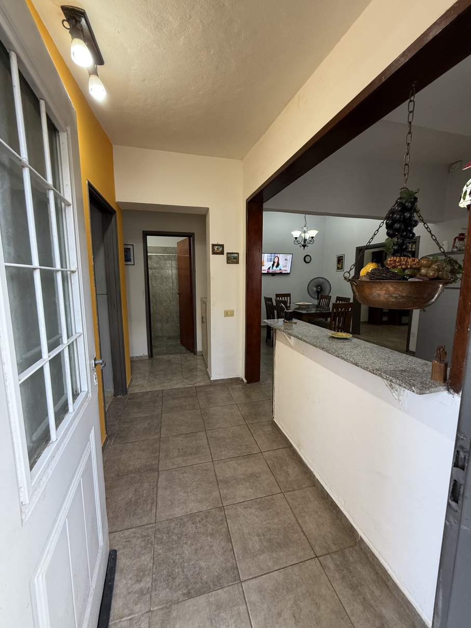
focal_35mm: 14
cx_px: 236
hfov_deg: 85.7
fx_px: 254
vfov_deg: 102.1
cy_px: 314
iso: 250
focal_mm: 2.22
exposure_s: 1/99
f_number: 2.2
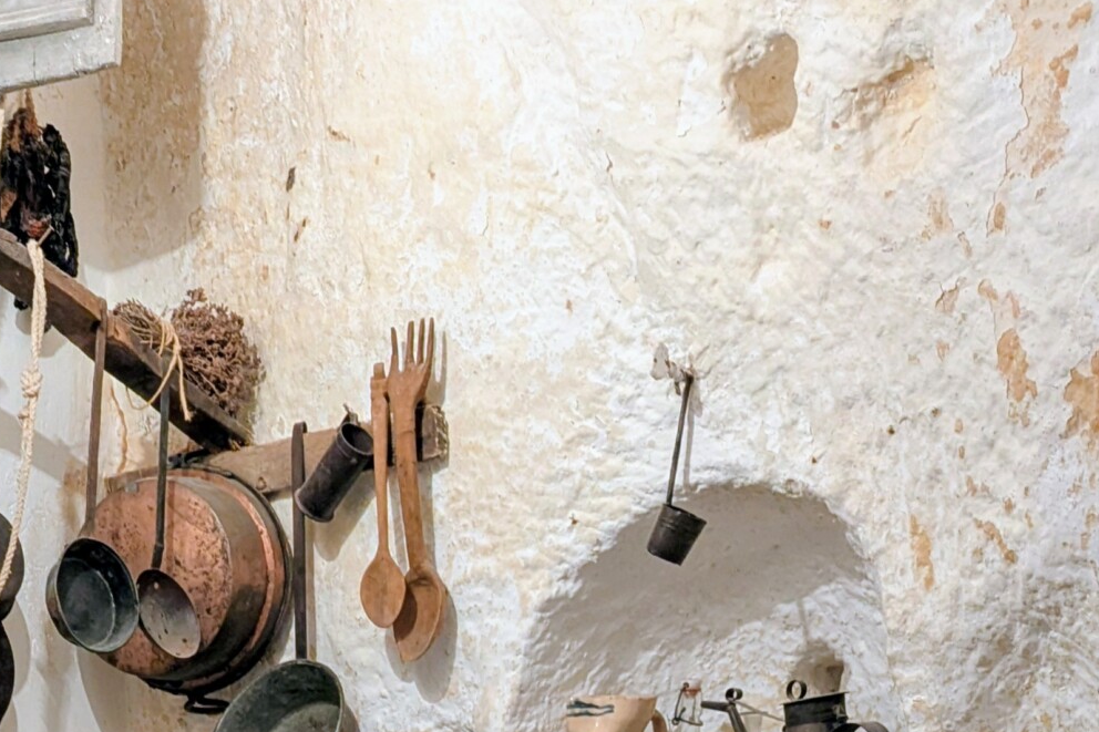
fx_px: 1923
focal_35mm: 63
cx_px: 69
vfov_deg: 18.2
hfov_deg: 30.2
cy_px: 1207
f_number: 1.85
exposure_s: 1/25
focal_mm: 6.81
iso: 285
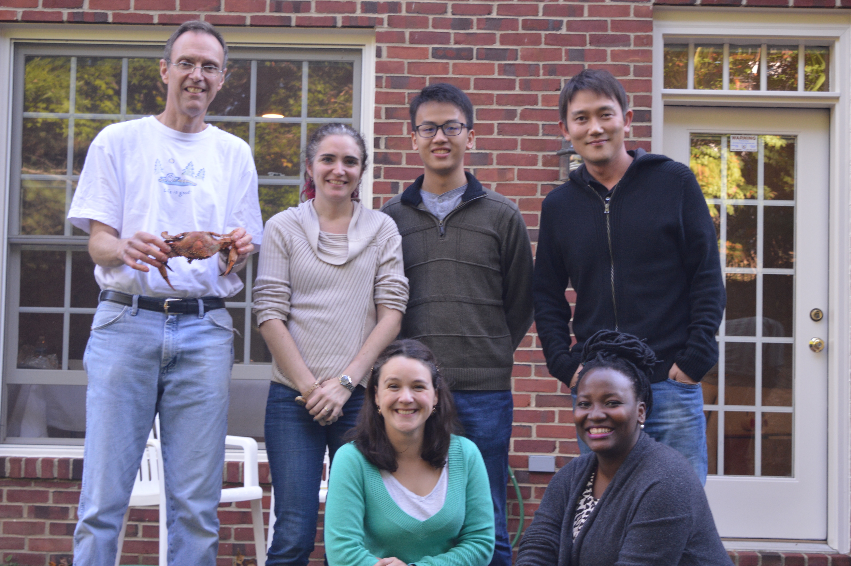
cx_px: 426
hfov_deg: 29.3
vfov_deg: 19.7
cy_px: 283
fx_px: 1630
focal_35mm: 69
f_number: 5
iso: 400
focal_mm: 46
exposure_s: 1/60
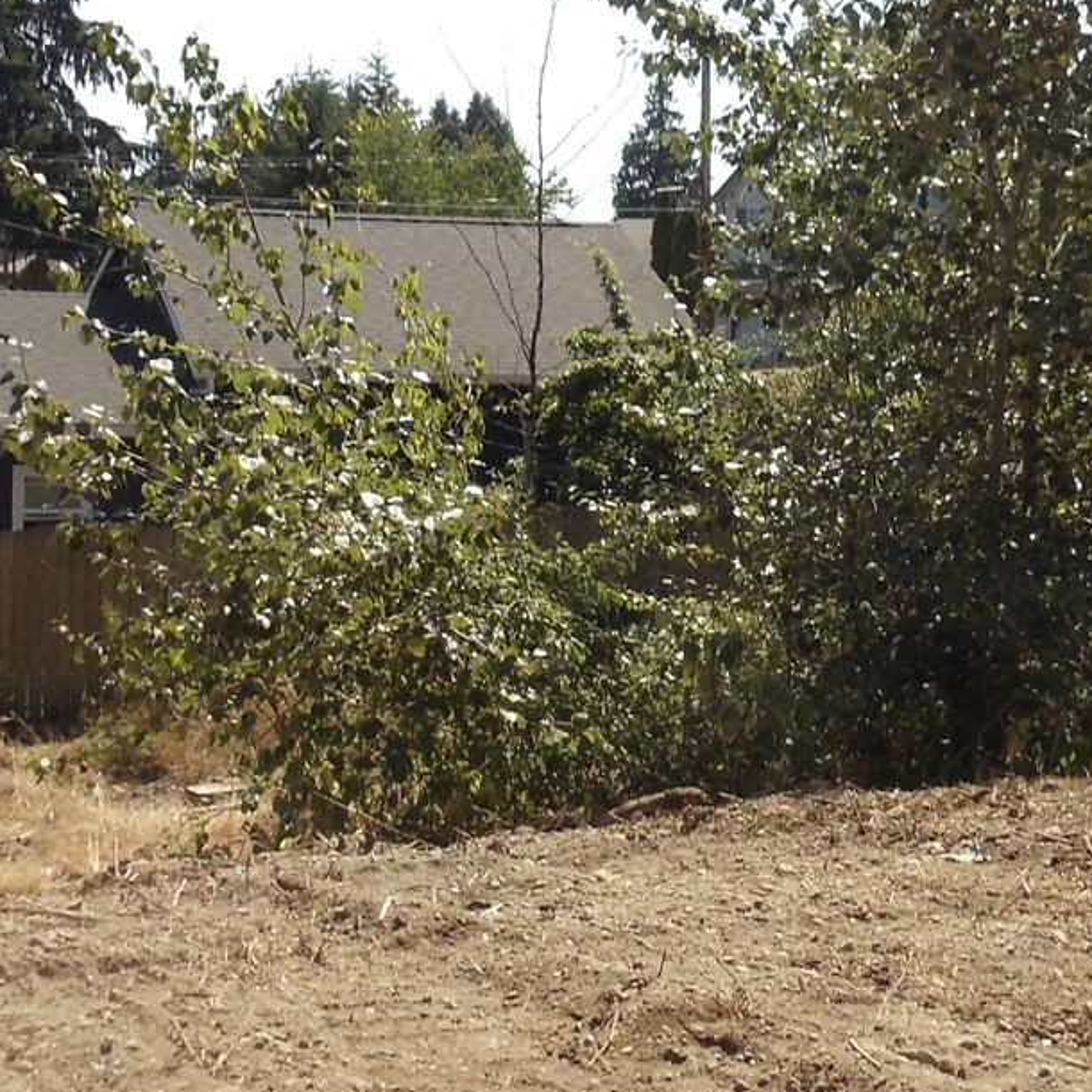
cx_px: 743
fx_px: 3640
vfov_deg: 17.1
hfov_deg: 17.0
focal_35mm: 102
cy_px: 603
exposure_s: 1/100
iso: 100
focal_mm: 6
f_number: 7.1
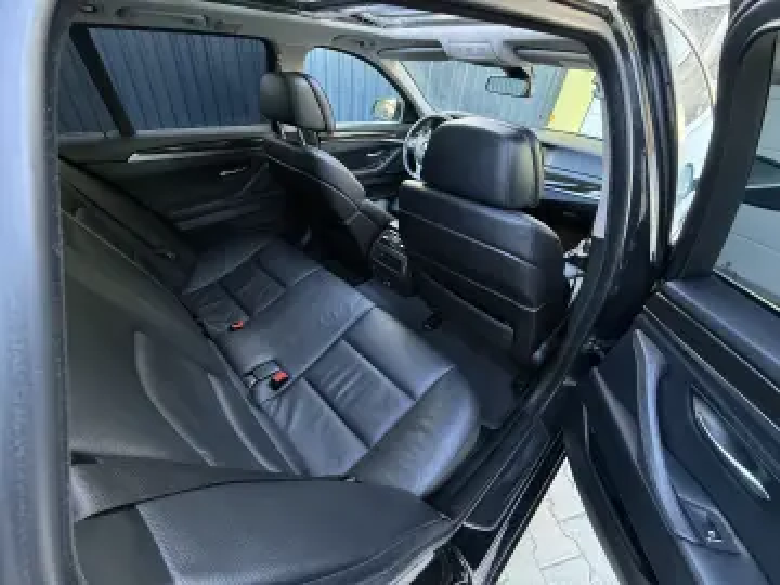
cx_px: 390
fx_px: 315
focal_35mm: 14
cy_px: 292
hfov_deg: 102.1
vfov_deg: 85.7
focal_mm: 2.22
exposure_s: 1/60
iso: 500
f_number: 2.2
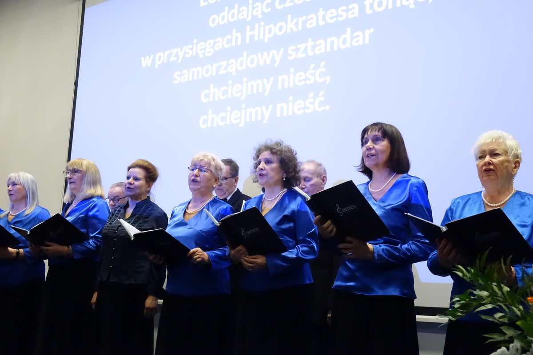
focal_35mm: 44
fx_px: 651
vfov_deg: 30.5
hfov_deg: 44.5
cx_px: 266
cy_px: 178
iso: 6400
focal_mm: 16.09
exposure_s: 1/100
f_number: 2.8
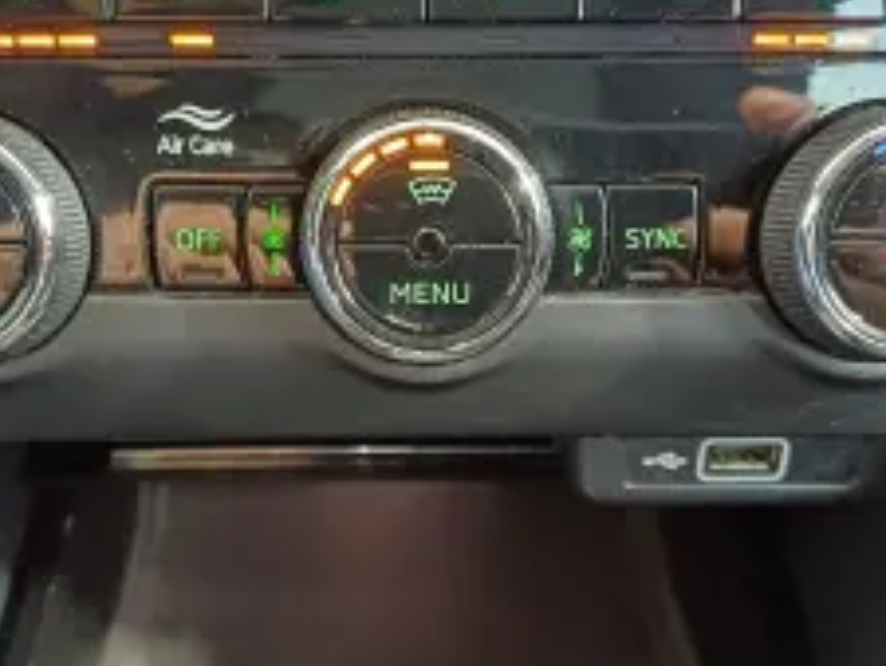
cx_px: 390
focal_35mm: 40
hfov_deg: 46.7
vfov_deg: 35.9
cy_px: 382
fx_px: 1024
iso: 1600
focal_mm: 4.65
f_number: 1.8
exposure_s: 1/16.7
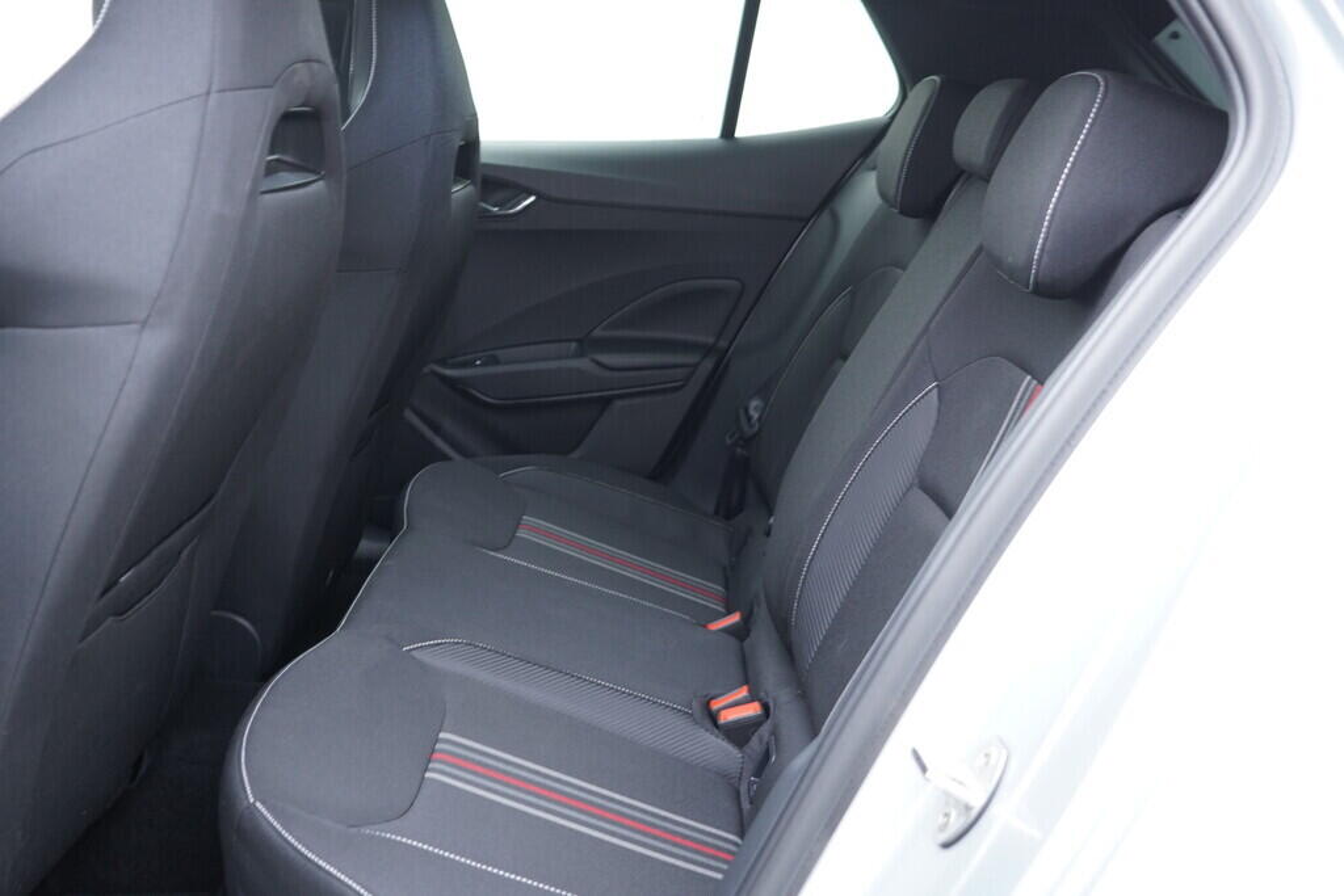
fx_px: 1344
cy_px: 448
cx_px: 672
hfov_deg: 53.1
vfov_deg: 36.9
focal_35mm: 36
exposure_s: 1/40
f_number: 2.8
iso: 640
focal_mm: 24
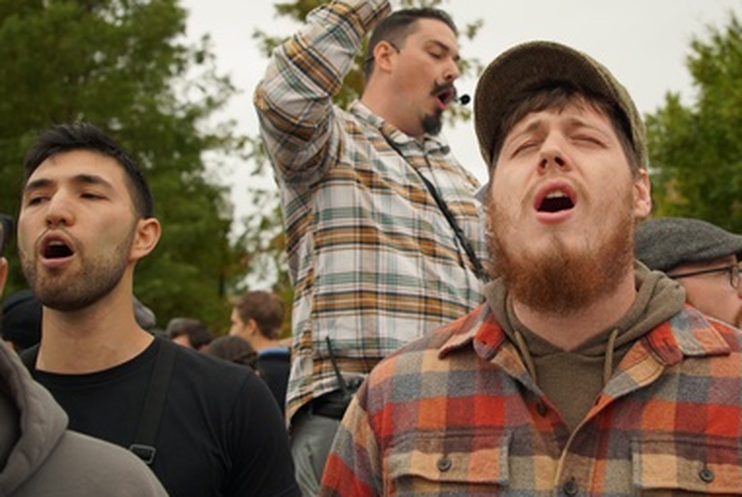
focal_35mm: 43
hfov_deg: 44.8
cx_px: 483
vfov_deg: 31.2
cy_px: 197
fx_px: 887
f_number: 4.5
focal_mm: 32
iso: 100
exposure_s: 1/250
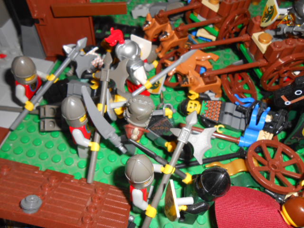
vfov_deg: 46.8
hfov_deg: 60.0
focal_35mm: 30
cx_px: 152
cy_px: 114
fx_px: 263
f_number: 11.9
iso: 200
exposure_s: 1/25
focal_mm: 5.3
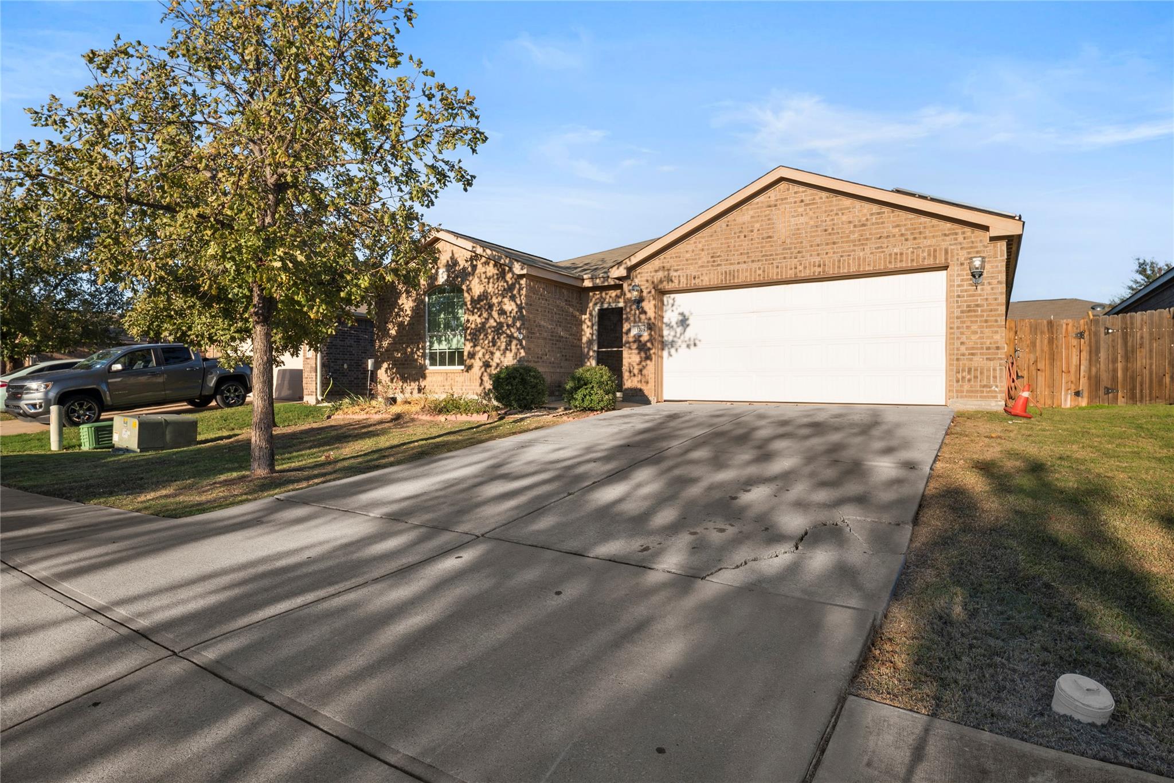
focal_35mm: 18
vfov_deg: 67.4
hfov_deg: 90.0
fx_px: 587
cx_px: 587
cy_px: 392
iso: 100
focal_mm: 12
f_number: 7.1
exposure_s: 1/200
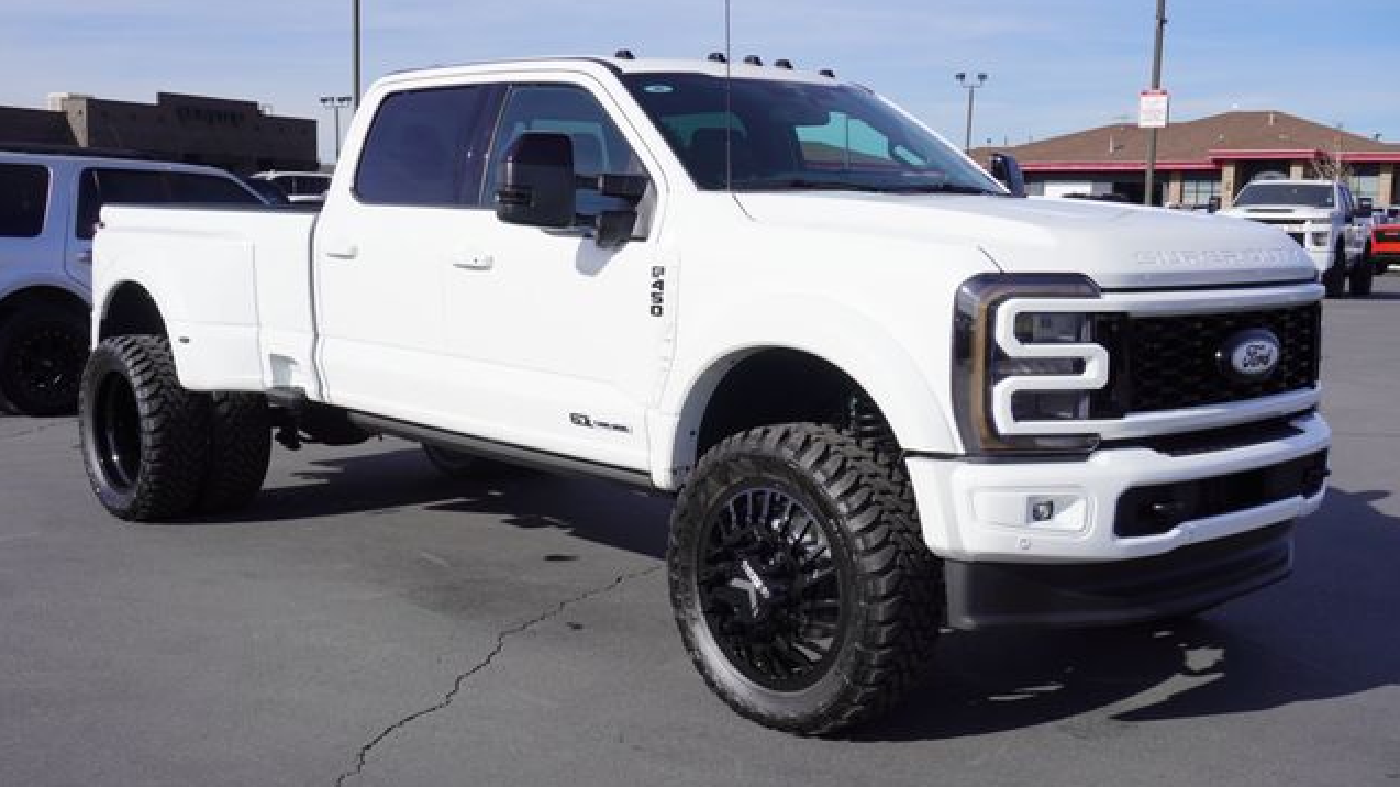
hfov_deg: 51.0
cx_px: 699
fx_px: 1467
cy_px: 422
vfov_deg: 30.0
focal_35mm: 40
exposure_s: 1/320
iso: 100
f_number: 8
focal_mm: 25
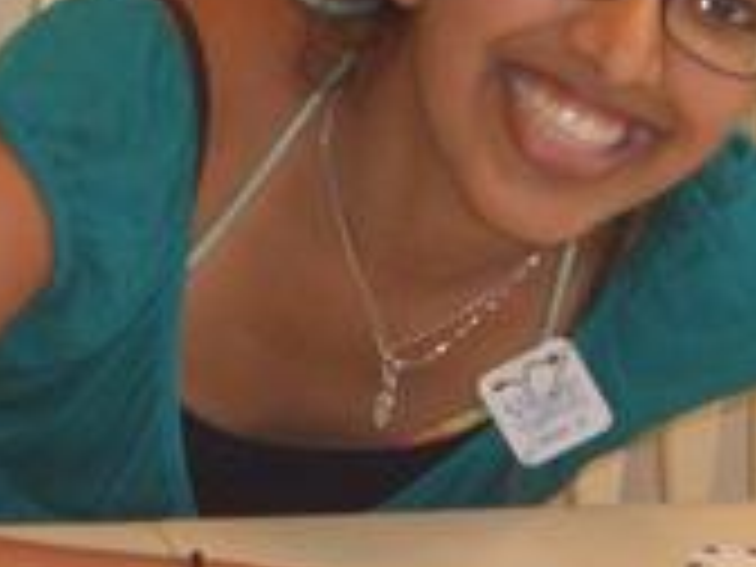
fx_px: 3167
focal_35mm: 145
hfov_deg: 13.6
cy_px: 576
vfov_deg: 10.1
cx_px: 198
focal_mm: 6.2
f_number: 2.7
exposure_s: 1/100
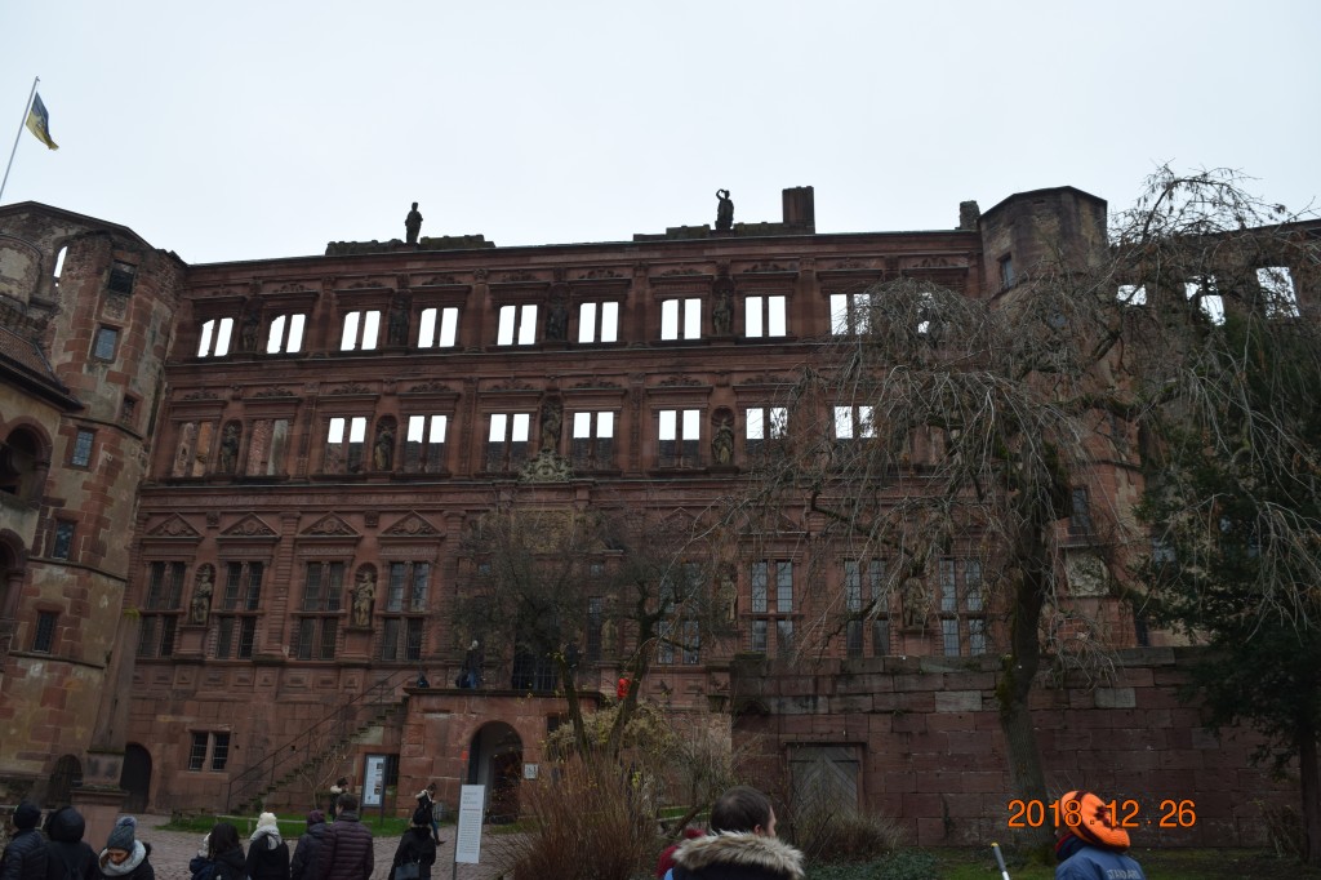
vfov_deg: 47.9
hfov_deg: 67.4
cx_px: 660
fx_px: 990
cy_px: 440
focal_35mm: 27
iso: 400
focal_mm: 18
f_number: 7.1
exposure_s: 1/200
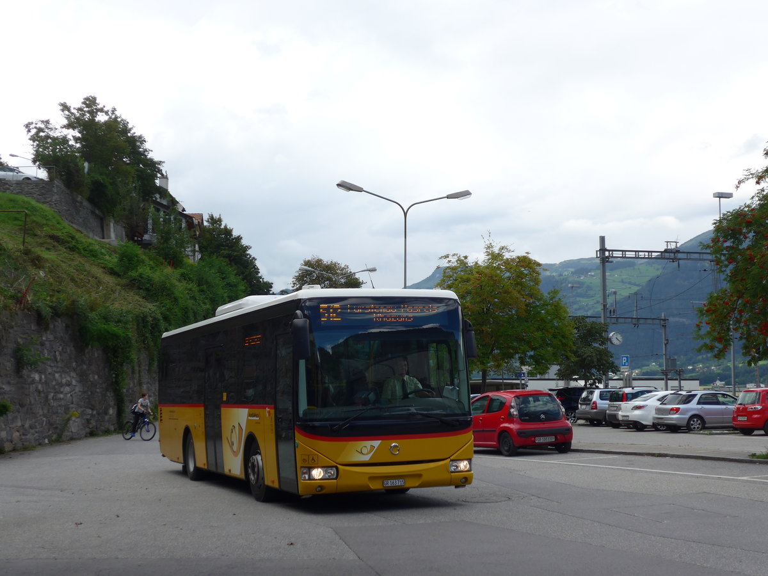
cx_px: 384
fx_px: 1154
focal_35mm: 52
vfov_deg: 28.0
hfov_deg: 36.8
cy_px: 288
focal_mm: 10.7
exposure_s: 1/640
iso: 80
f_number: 3.3
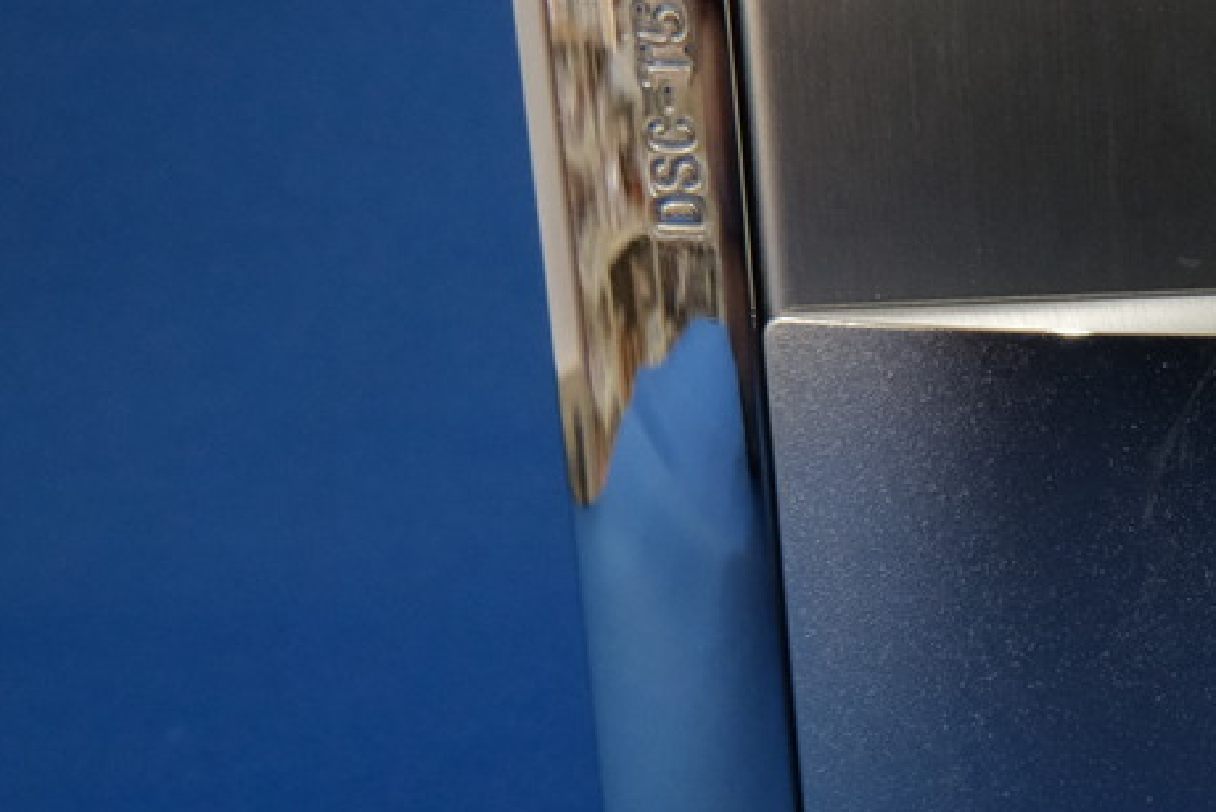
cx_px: 1504
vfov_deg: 22.4
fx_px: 2027
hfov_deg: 28.5
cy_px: 603
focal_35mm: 60
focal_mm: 15.6
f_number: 16
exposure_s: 1/42
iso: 3200
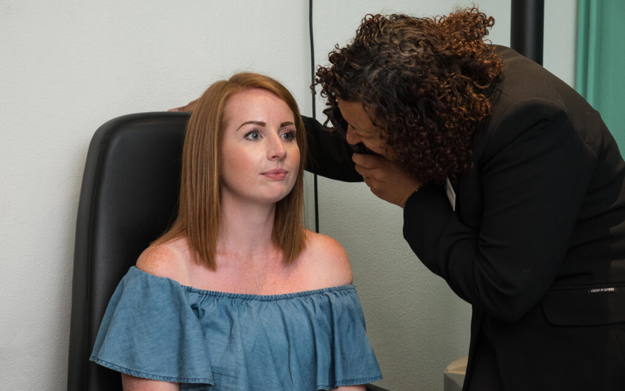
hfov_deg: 28.6
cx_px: 315
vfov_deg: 18.1
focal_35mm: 72
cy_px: 184
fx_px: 1227
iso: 1600
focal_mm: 70
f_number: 5.6
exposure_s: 1/80
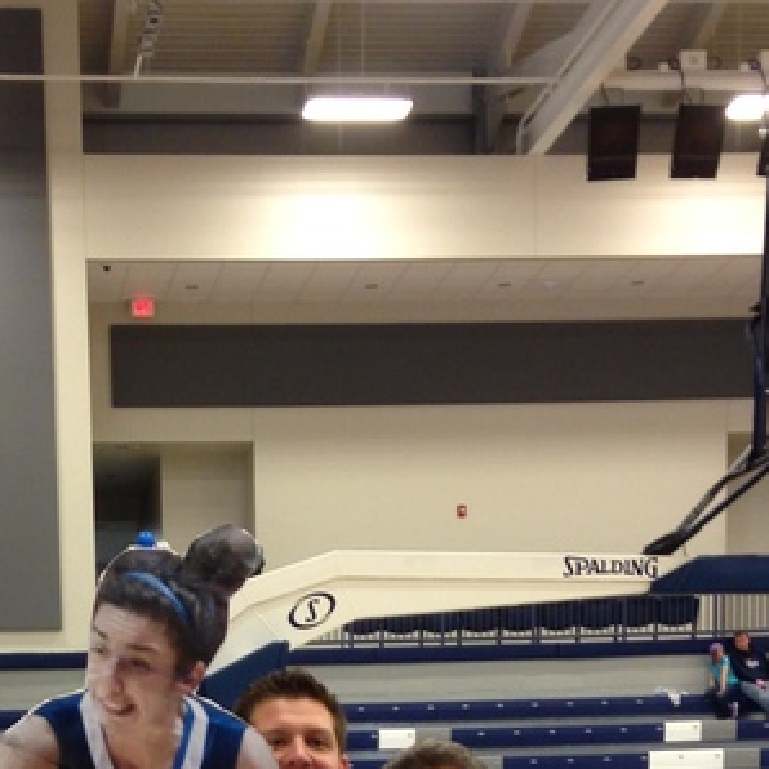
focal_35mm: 94
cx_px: 163
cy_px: 1097
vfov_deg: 17.0
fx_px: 2363
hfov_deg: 18.3
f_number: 2.4
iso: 80
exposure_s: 1/20
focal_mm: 4.12
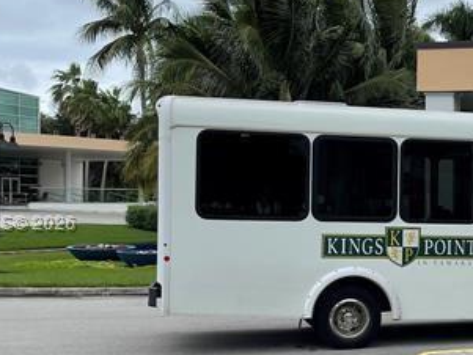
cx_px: 453
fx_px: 943
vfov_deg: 21.3
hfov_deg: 26.9
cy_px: 225
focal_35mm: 69
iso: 32
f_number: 1.6
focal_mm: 5.1
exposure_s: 1/2012
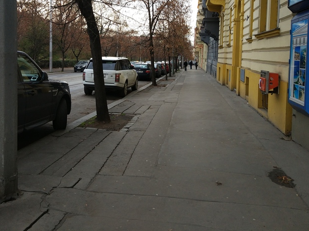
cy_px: 71
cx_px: 117
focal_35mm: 32
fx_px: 286
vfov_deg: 43.3
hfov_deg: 56.2
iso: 250
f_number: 2
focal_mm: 4.06
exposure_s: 1/100
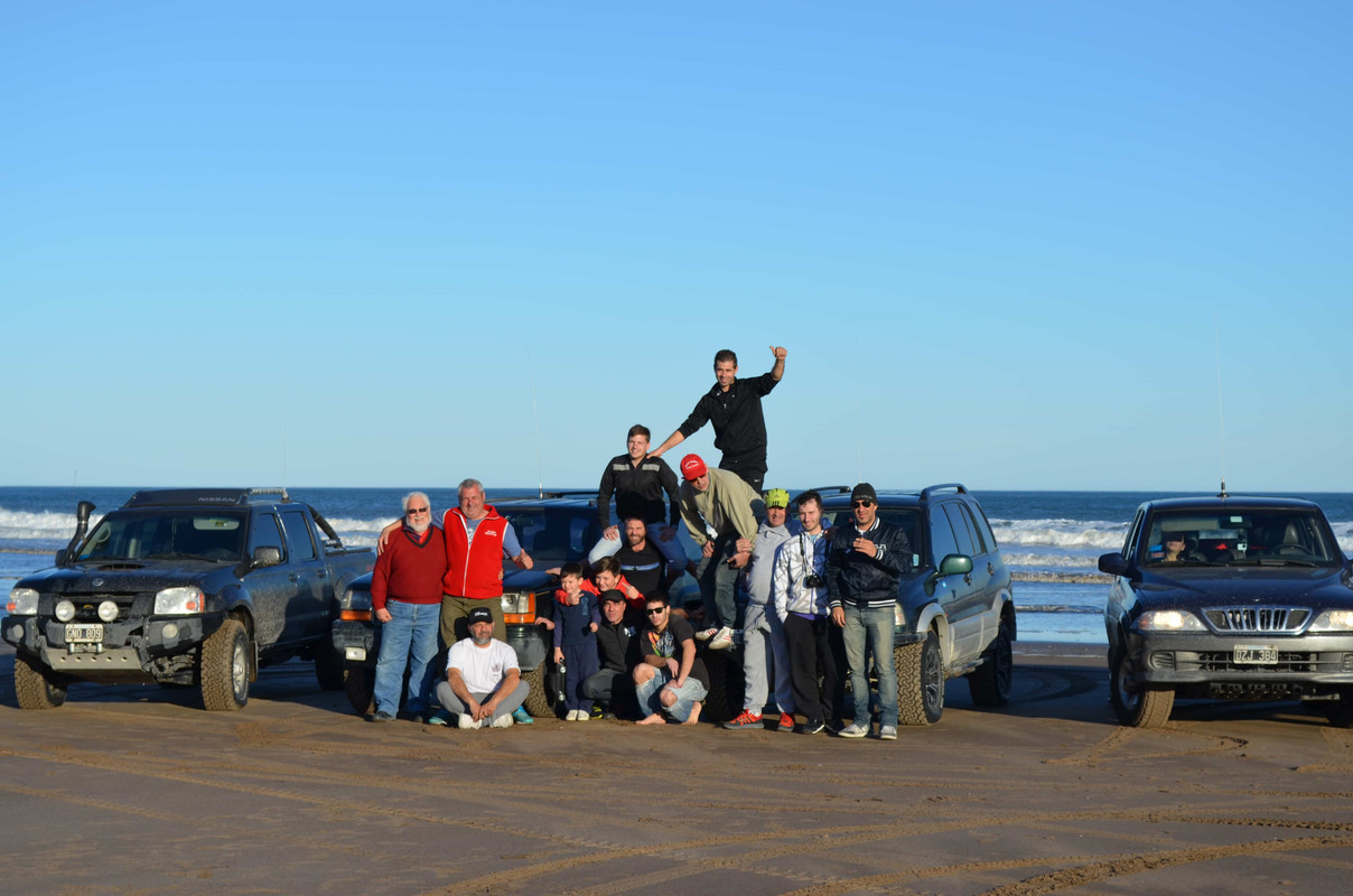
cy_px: 448
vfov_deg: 18.1
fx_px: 2813
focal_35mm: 75
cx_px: 676
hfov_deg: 27.0
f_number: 9
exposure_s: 1/320
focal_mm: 50
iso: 100
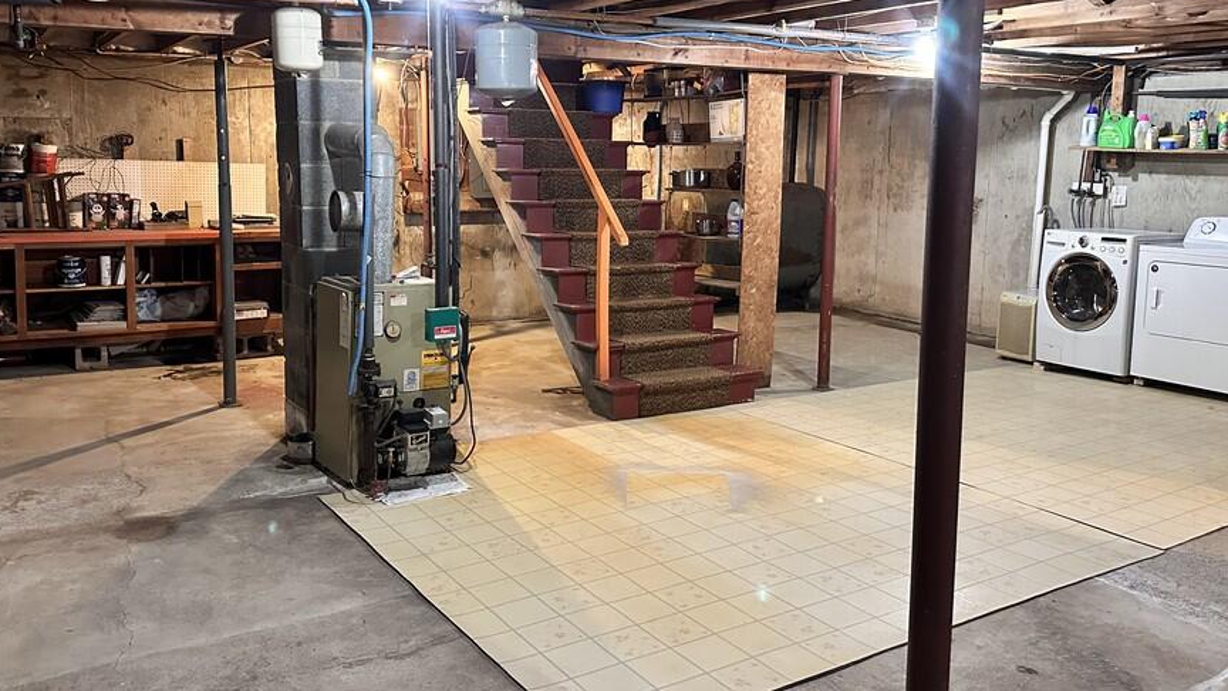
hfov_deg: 62.6
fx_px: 1009
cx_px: 593
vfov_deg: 37.7
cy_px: 283
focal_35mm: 31
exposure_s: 1/40
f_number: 1.78
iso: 800
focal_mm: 6.86
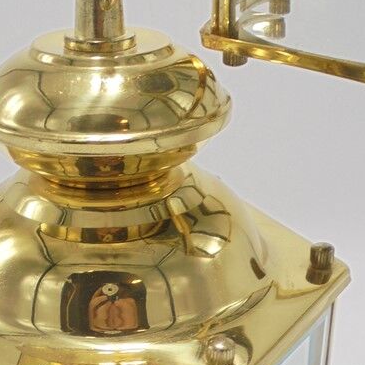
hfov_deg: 23.2
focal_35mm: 74
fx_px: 883
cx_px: 112
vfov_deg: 22.6
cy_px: 349
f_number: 4
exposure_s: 1/30
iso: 100
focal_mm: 6.1
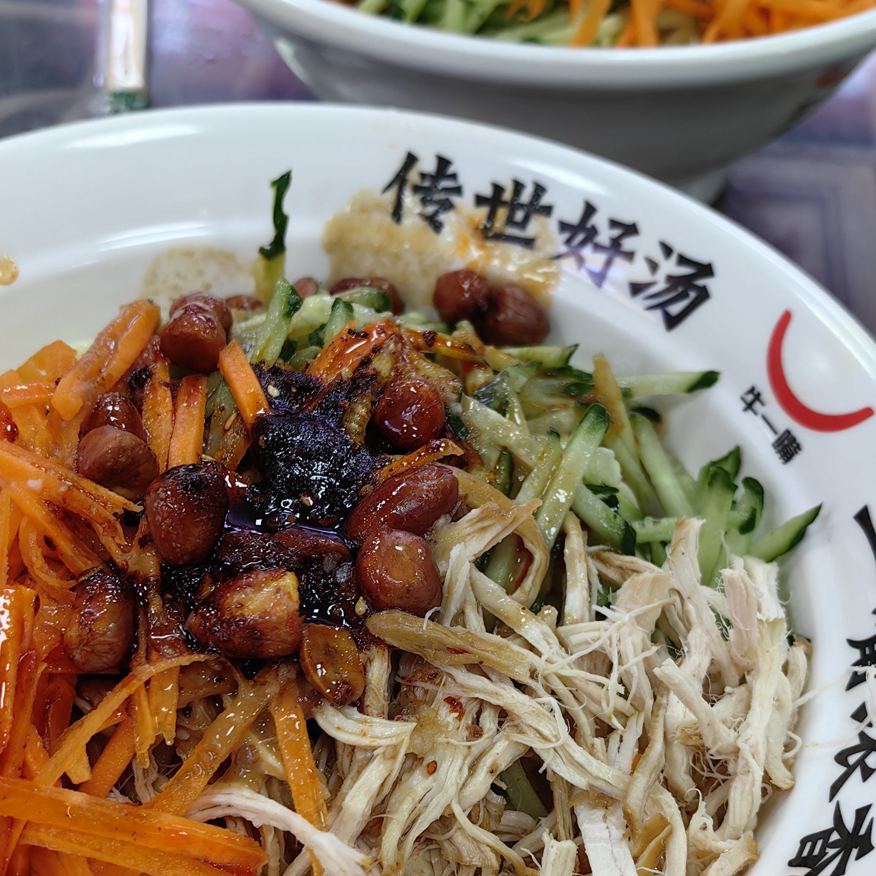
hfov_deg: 36.1
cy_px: 591
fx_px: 1346
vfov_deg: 35.7
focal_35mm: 47
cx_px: 443
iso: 200
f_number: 2
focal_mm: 5.75
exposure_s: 1/100
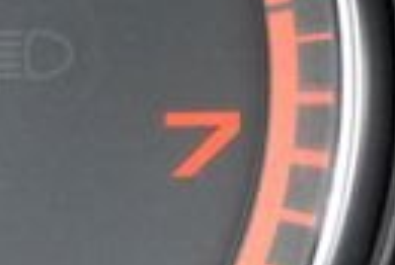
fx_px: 4328
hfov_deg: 5.1
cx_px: 750
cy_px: -230
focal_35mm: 394
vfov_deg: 3.5
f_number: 2.8
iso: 1250
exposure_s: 1/60
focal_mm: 50
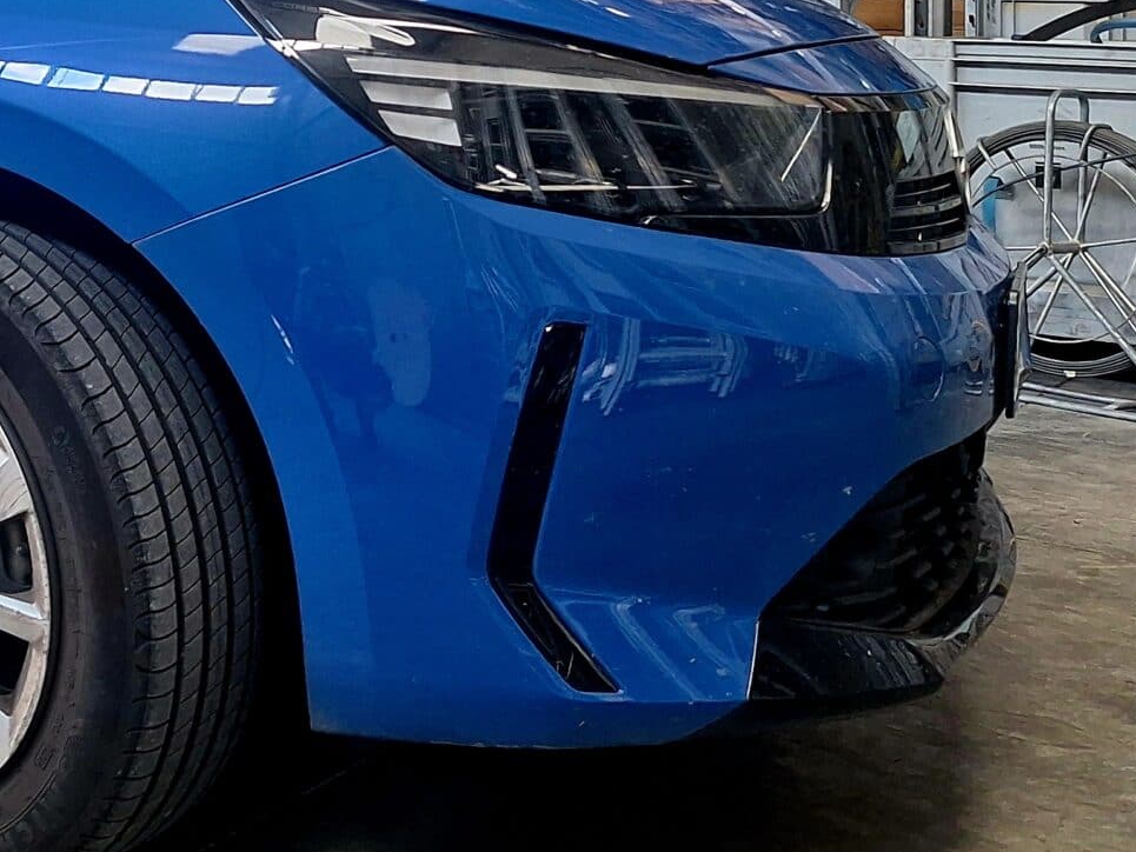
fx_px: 2002
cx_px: -301
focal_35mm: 61
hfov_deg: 27.1
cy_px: -62
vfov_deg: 22.8
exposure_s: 1/50
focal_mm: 5.54
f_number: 1.8
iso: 160
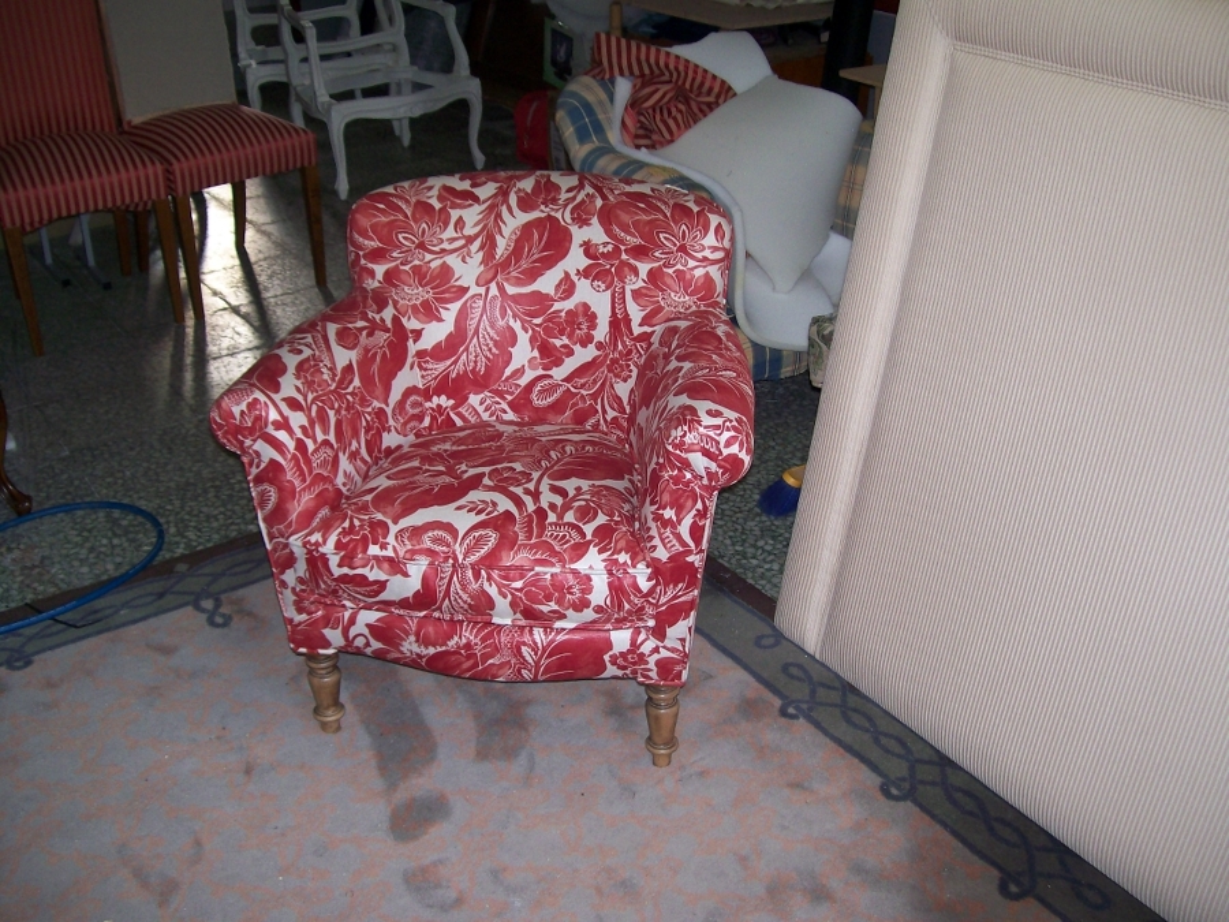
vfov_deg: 39.7
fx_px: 1278
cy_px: 461
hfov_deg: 51.4
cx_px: 614
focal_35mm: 36
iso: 80
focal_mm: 6
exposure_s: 1/64
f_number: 2.7
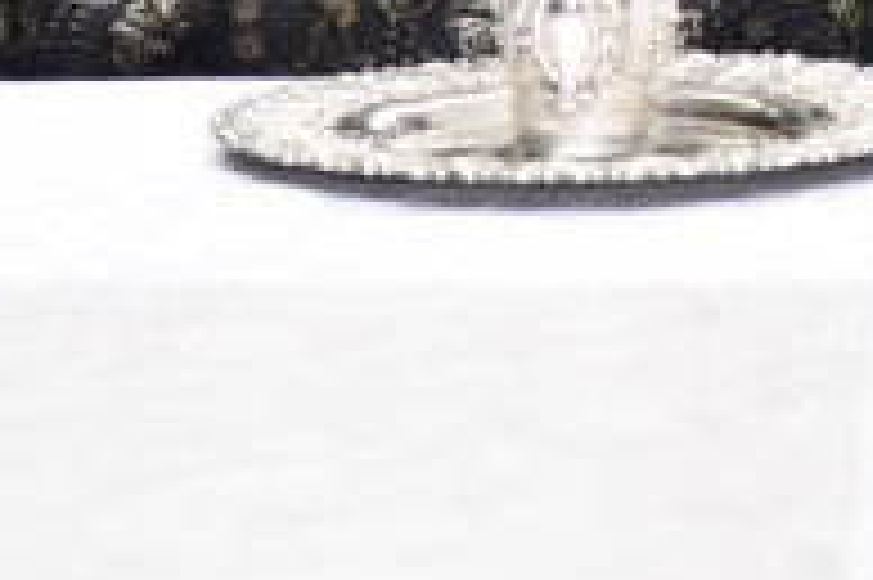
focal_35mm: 554
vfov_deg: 2.5
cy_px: -848
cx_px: 1296
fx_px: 13423
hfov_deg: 3.7
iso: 1600
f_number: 4
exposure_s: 1/160
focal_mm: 105
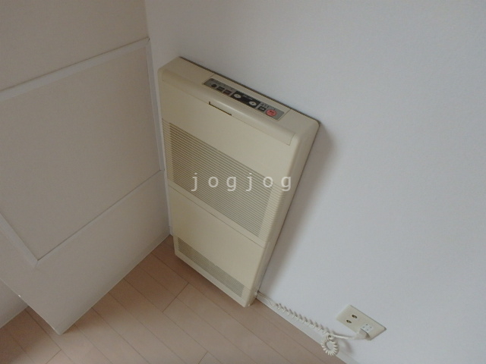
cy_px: 182
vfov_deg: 63.4
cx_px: 243
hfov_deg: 79.0
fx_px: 295
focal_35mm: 21
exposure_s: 1/100
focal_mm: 3.7
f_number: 3.5
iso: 400
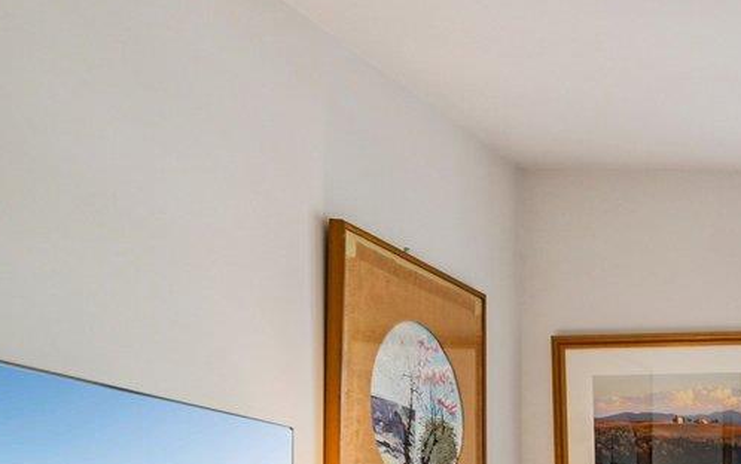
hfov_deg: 23.0
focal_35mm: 67
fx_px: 1354
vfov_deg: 17.9
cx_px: 1190
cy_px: 645
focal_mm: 16
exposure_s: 1/30
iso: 125
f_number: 8
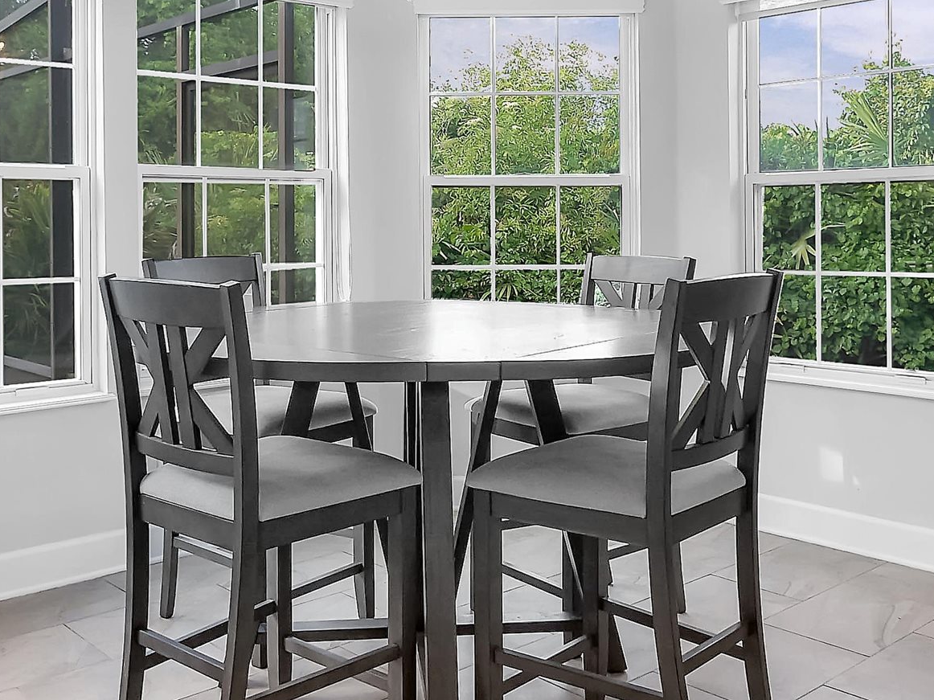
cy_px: 230
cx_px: 419
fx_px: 998
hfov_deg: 50.1
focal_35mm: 37
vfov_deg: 38.2
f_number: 4
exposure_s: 1/40
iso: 400
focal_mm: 7
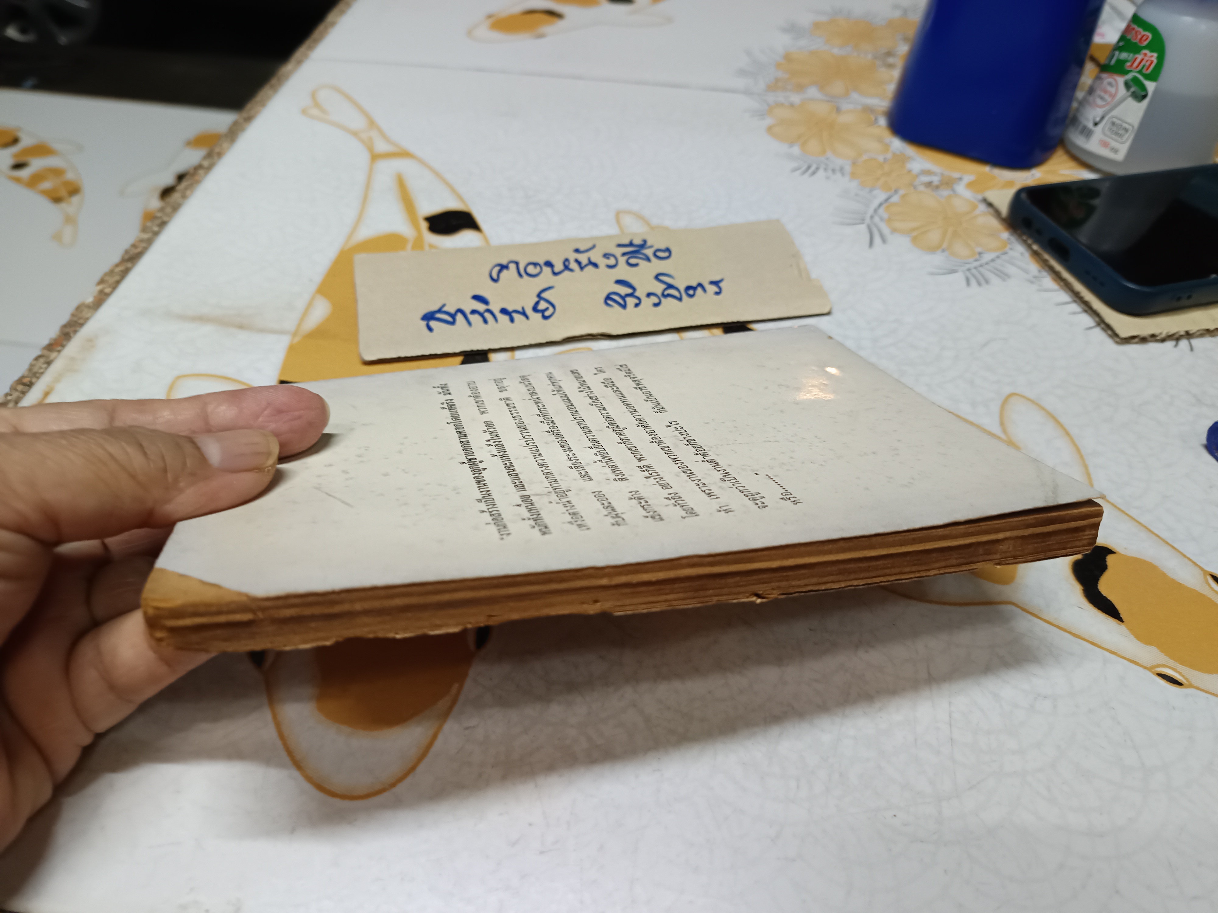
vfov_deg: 56.8
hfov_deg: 71.6
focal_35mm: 24
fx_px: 844
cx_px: 609
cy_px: 456
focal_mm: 5.31
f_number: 1.7
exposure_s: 1/25
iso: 962
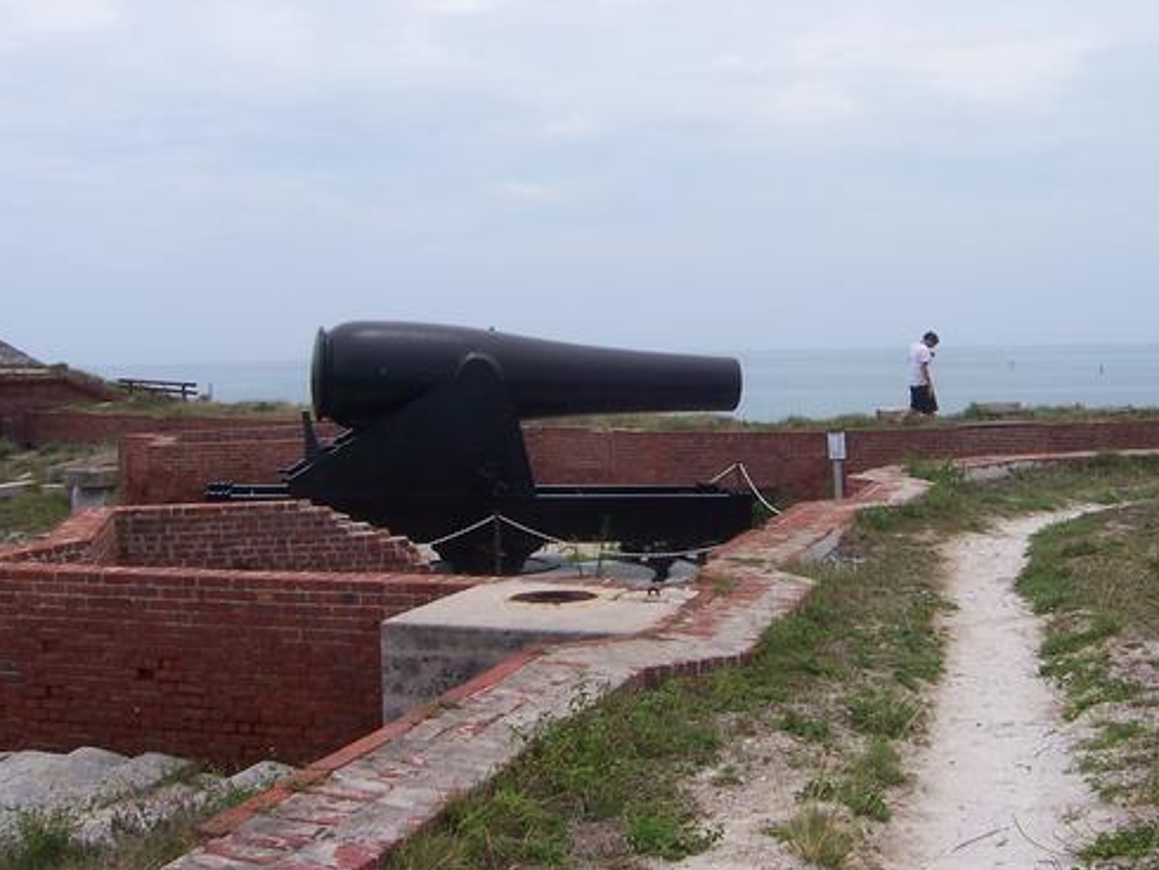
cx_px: 674
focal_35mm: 47
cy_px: 402
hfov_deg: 40.3
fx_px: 1574
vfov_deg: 30.9
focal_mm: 6
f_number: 4.8
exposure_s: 1/750
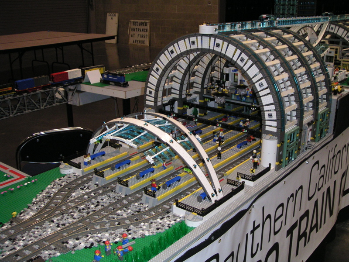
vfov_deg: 37.7
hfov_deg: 49.0
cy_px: 131
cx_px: 174
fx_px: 383
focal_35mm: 38
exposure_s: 1/45
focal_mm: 6
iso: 160
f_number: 2.8
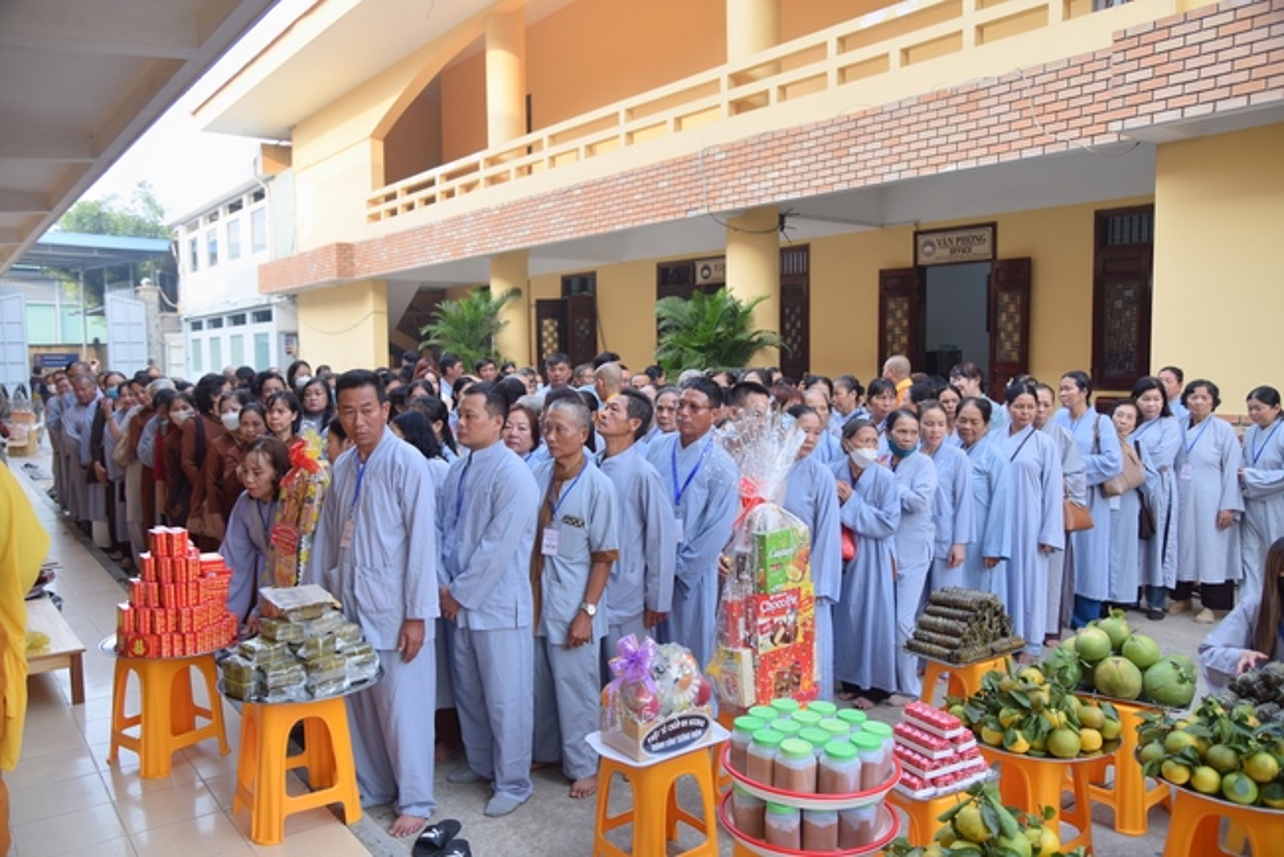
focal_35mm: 27
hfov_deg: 67.4
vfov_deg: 48.0
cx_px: 642
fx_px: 963
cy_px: 428
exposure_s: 1/125
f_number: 4
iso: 100
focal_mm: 27
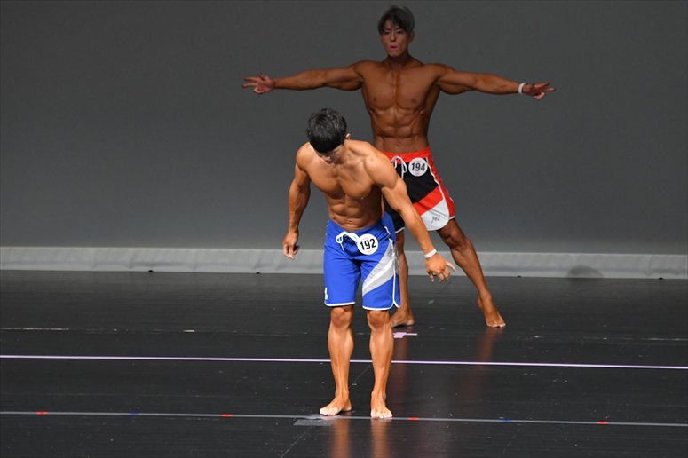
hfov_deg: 6.5
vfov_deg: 4.4
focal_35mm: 315
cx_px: 344
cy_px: 229
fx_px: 6017
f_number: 5.6
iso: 4000
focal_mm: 210
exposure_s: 1/400
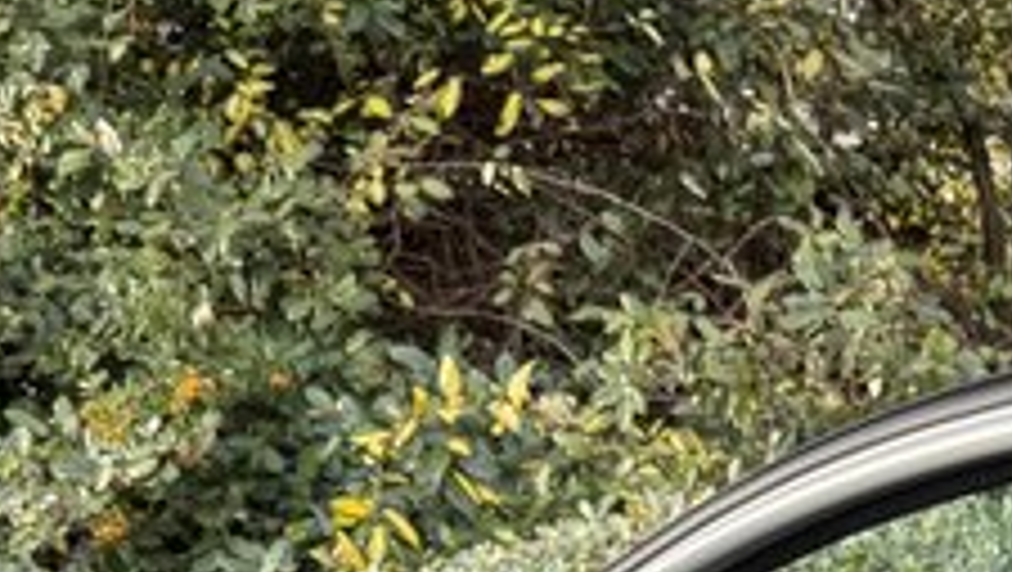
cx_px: 1277
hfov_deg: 21.0
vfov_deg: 11.3
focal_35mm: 93
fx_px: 2498
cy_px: 1279
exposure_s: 1/150
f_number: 1.78
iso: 64
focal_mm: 6.76
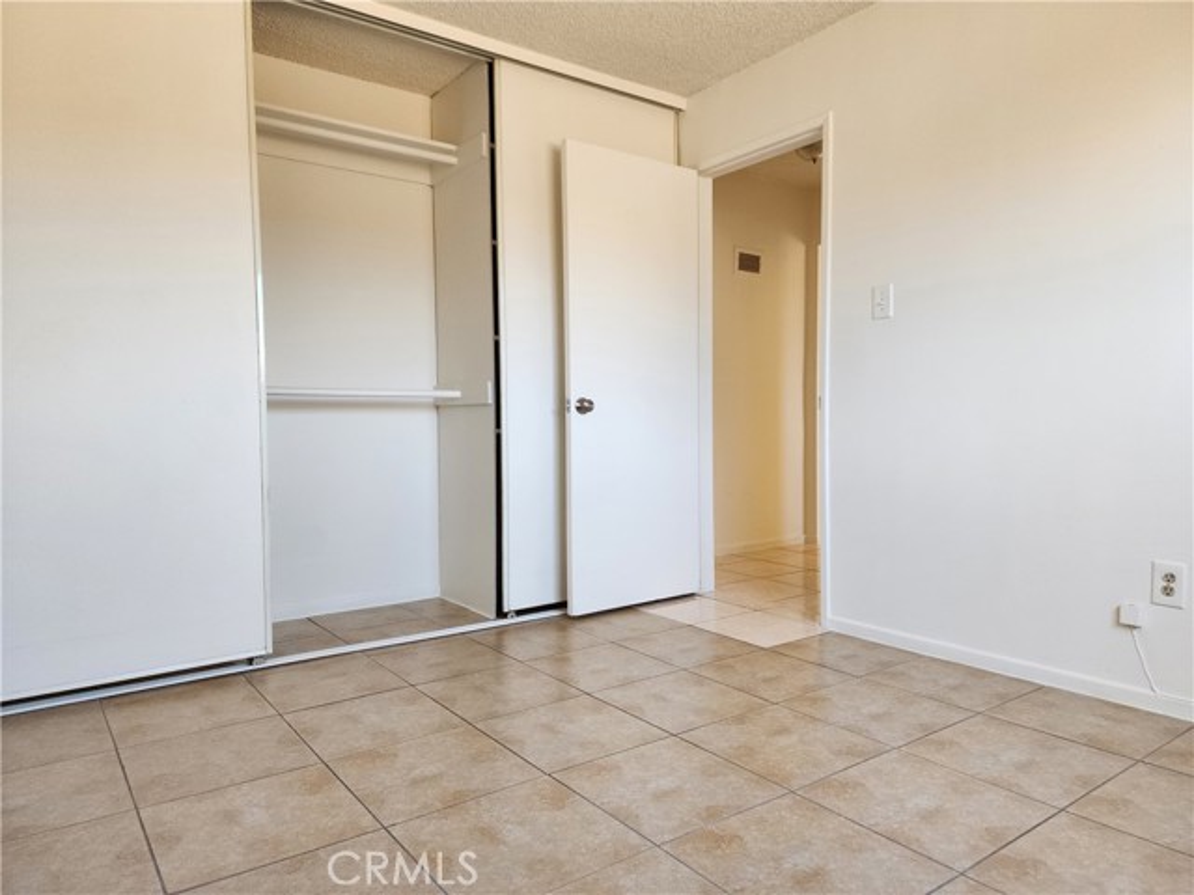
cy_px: 448
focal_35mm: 23
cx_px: 597
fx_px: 793
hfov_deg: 73.9
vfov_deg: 58.9
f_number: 1.8
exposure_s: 1/180
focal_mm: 6.4
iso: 160
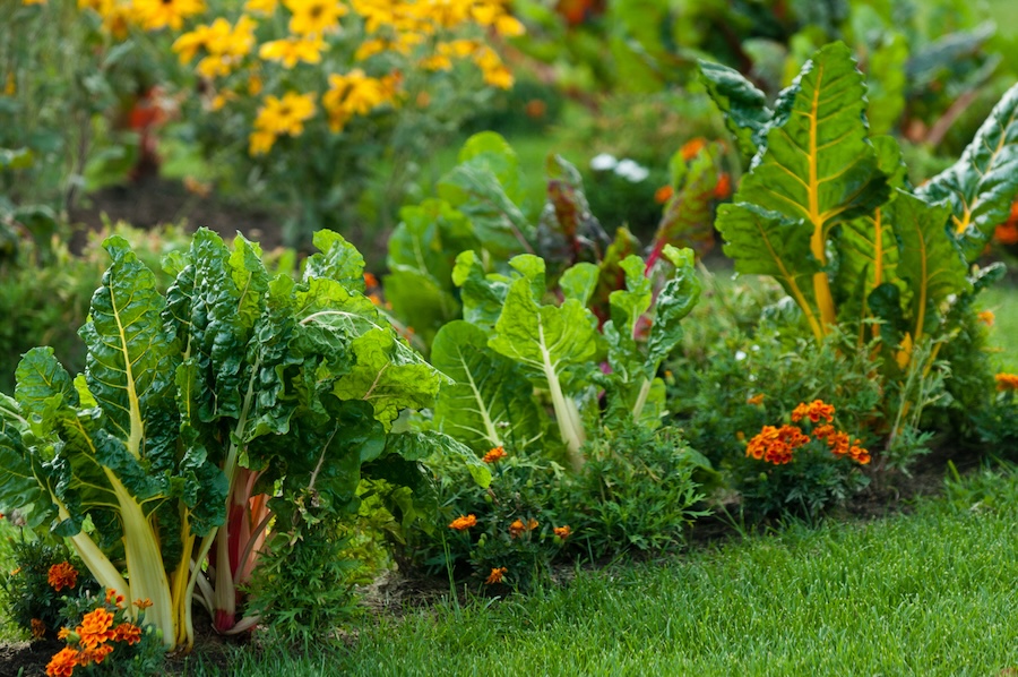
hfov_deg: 10.6
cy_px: 338
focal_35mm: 195
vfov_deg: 7.0
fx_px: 5508
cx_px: 509
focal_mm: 130
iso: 200
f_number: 2.8
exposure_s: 1/40
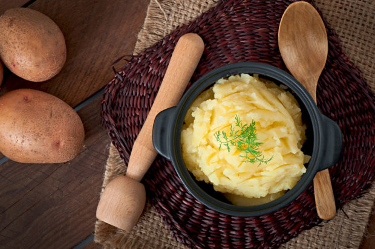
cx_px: 188
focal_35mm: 158
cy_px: 124
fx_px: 1639
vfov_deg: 8.7
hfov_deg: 13.1
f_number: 13
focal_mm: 105
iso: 100
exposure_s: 1/200
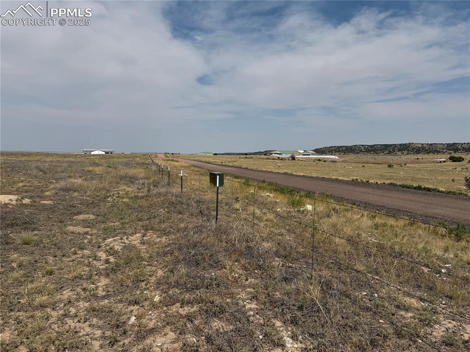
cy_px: 176
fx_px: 326
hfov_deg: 71.6
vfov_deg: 56.8
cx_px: 235
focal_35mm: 24
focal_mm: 6.76
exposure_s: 1/12346
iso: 80
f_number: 1.78
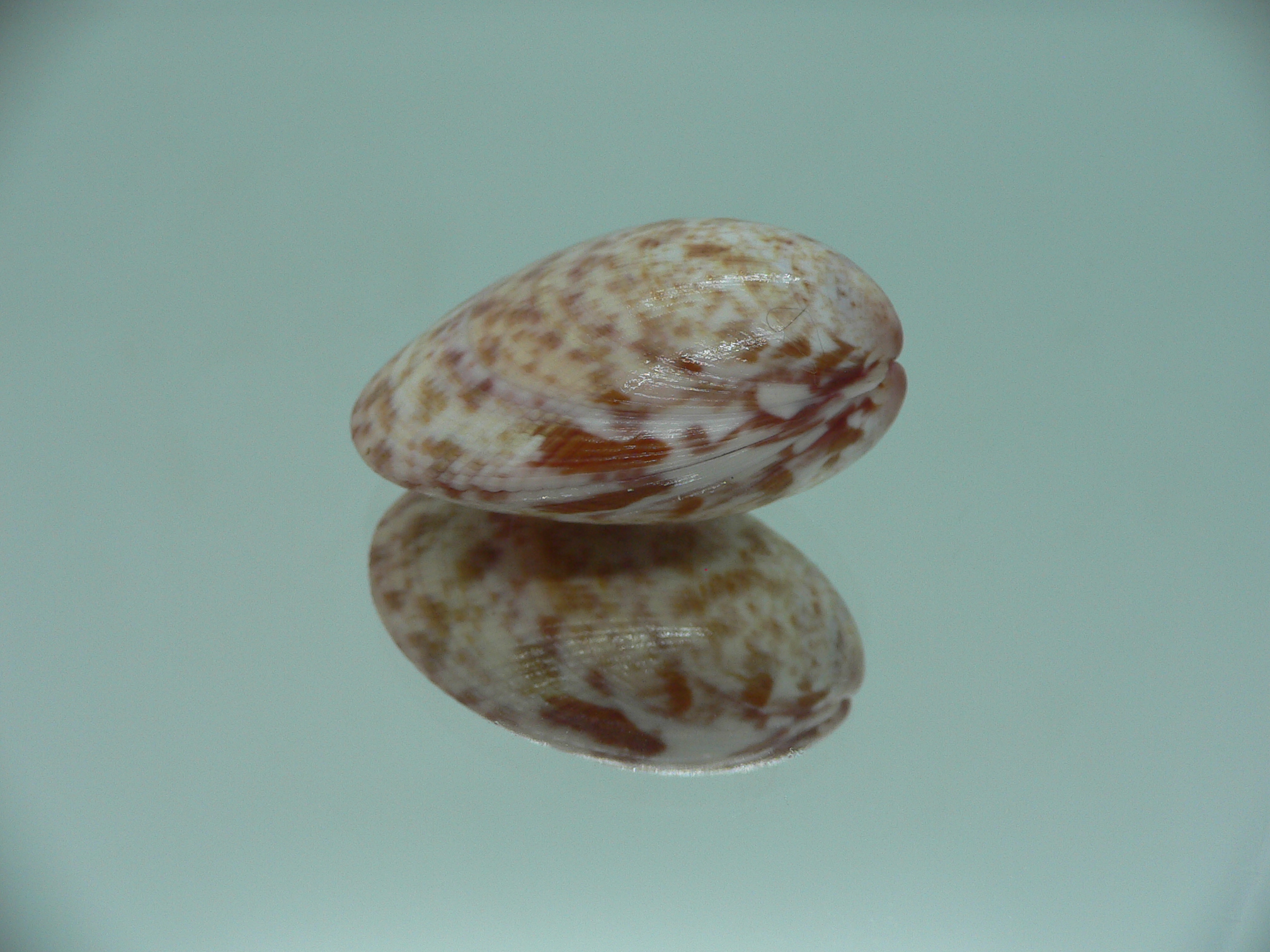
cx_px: 635
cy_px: 476
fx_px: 1284
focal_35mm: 35
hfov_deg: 52.6
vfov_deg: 40.7
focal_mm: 4.6
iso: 80
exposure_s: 1/60
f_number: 2.8
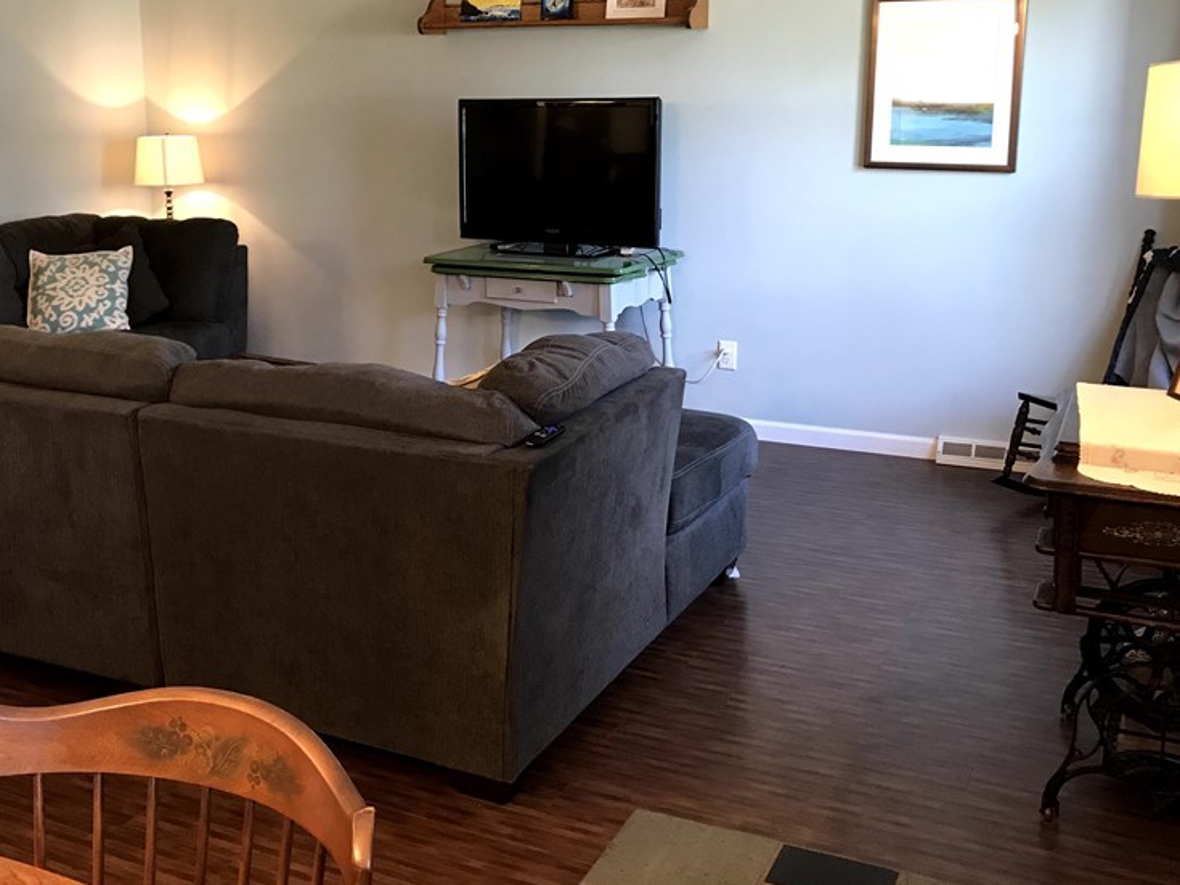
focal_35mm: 39
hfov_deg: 47.6
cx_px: 485
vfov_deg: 36.6
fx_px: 1329
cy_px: 331
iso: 50
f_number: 1.8
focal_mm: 3.99
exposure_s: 1/15
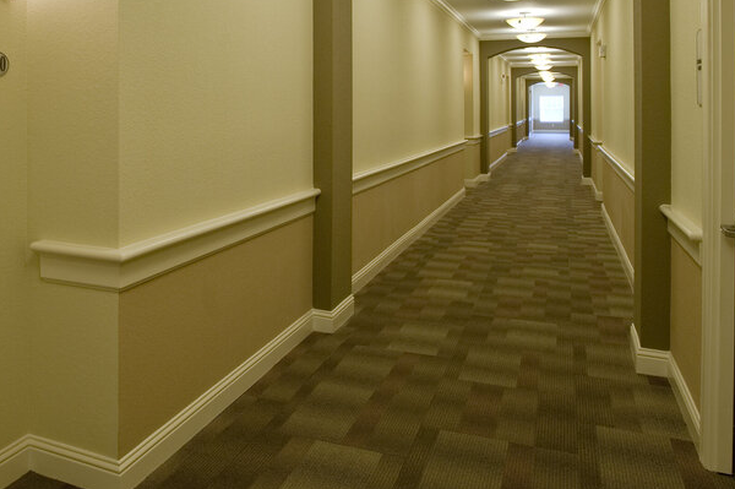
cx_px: 203
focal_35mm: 34
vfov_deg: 37.5
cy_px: 99
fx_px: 694
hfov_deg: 53.8
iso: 200
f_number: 8
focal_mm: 17
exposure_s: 1/10
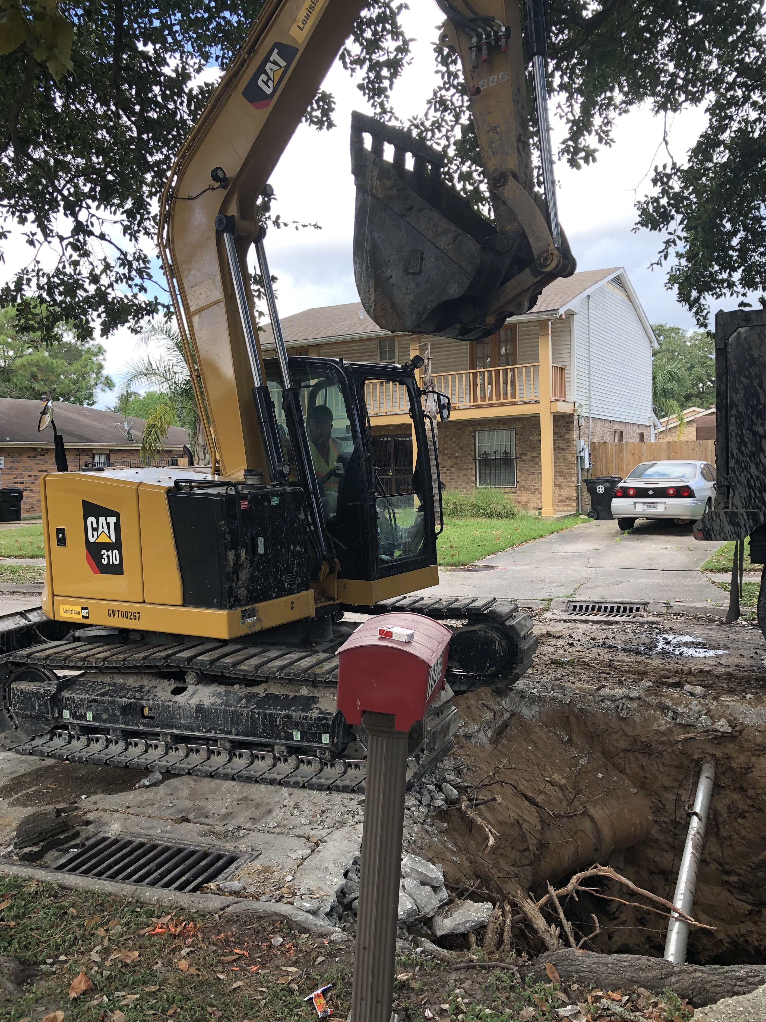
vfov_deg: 60.0
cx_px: 381
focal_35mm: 30
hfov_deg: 46.8
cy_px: 515
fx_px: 885
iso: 20
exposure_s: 1/185
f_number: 1.8
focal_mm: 3.99
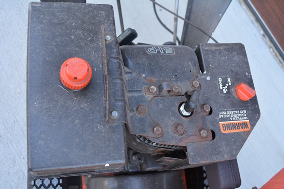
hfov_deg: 49.6
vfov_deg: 34.2
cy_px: 94
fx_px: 308
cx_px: 142
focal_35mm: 39
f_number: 4.5
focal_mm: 26
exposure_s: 1/80
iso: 400
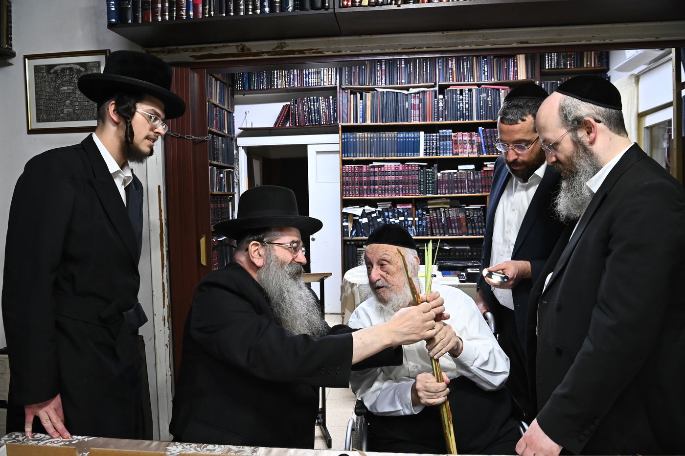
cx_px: 342
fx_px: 513
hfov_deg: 67.4
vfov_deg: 47.9
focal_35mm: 27
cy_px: 228
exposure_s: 1/100
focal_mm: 27
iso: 3200
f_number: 7.1
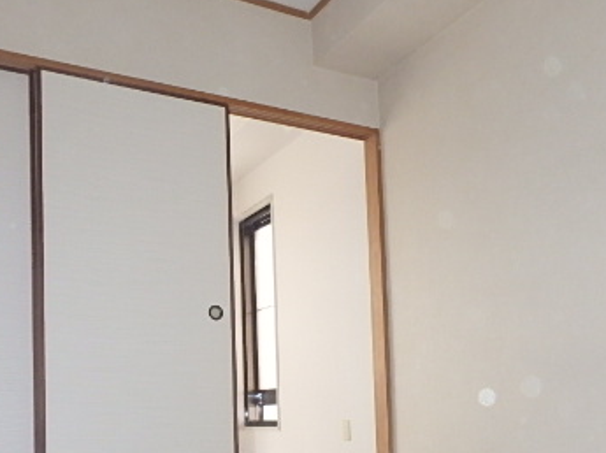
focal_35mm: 39
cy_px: 397
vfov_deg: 34.9
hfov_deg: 47.9
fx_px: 682
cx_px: 313
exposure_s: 1/30
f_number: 3.5
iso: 400
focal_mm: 3.7
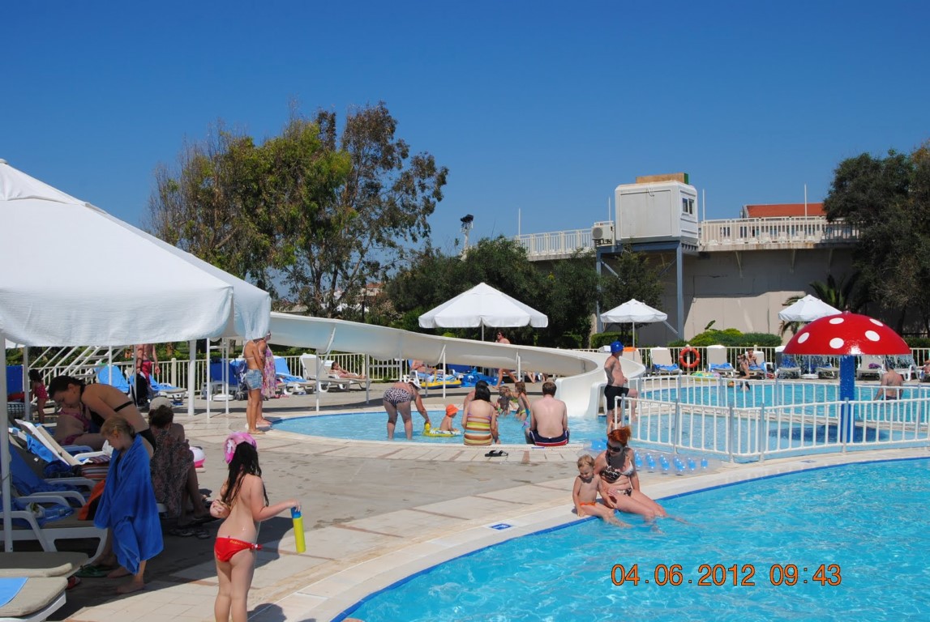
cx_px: 465
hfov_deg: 53.1
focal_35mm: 36
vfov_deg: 37.0
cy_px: 311
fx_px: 931
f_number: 10
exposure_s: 1/400
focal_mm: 24
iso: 100
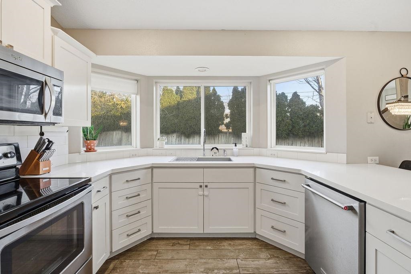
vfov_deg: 73.8
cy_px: 137
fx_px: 183
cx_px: 206
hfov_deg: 96.7
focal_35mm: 16
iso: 100
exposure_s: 1/60
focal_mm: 16
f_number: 8
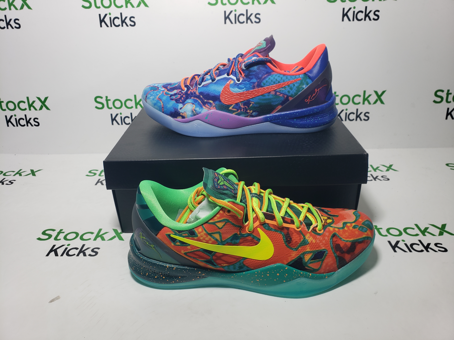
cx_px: 227
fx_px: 341
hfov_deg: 67.3
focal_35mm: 26
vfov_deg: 53.1
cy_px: 170
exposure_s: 1/169
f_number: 2.4
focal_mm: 4.3
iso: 50
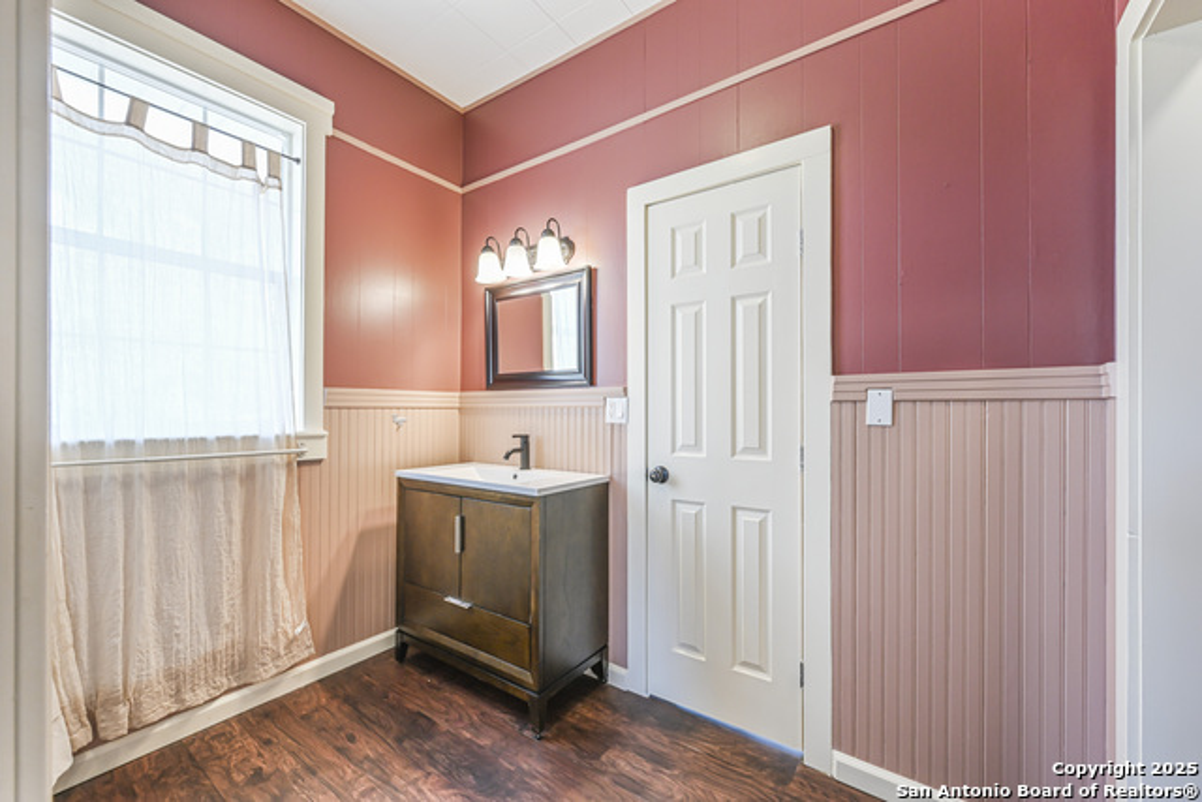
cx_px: 601
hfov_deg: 104.2
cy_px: 401
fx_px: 468
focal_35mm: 14
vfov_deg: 81.2
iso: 4500
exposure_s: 1/15
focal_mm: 14
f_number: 10
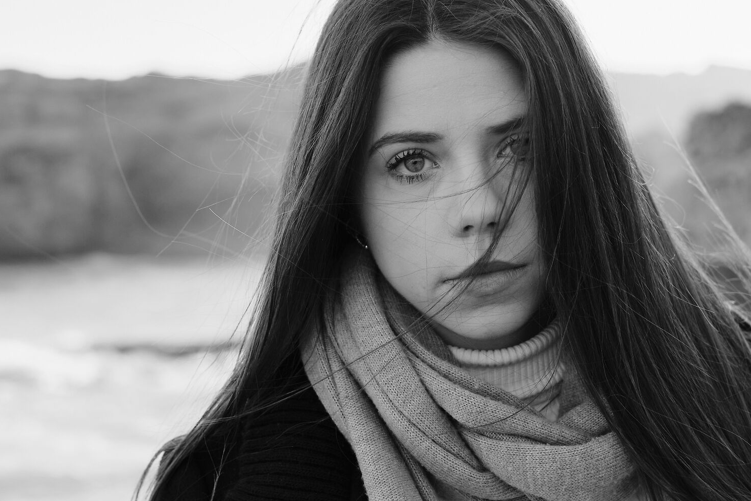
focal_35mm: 81
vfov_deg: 16.9
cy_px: 246
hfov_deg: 24.9
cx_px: 532
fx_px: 1690
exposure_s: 1/1000
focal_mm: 33
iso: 640
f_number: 2.8
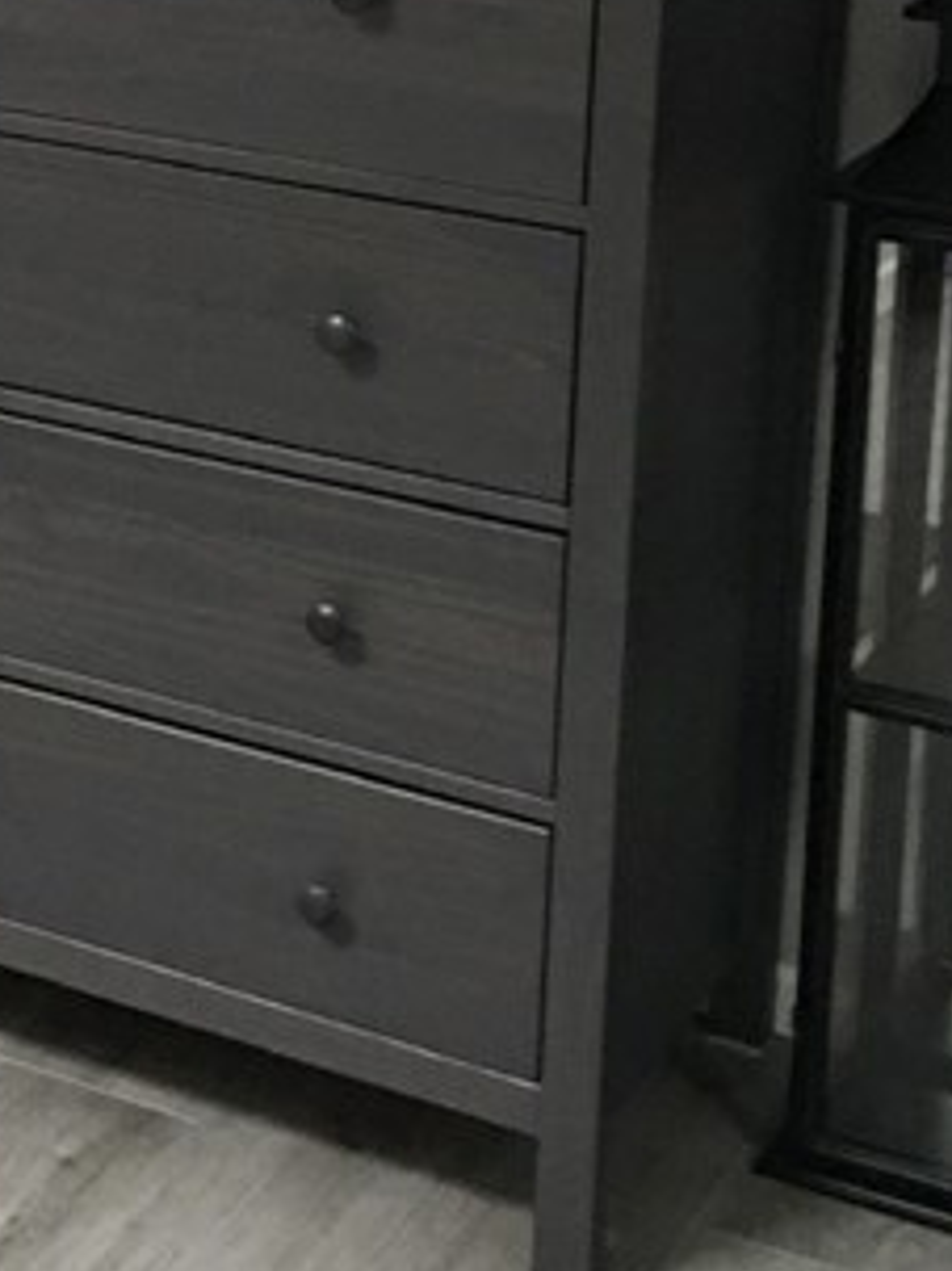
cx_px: -533
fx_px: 3596
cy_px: -65
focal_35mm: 98
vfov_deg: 19.3
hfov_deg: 14.0
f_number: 2.2
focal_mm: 4.15
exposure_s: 1/15
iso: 125
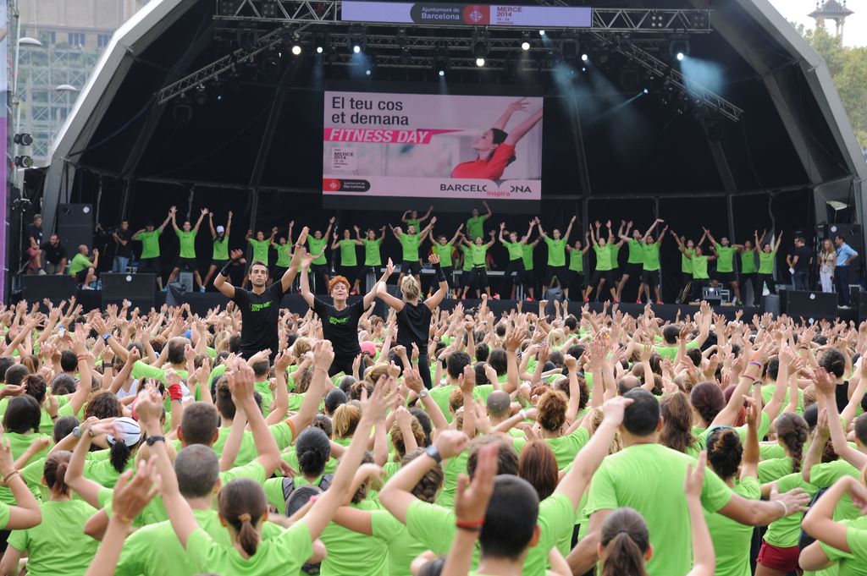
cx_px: 434
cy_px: 288
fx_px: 2888
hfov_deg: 17.1
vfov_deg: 11.4
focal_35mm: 120
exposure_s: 1/125
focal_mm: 120
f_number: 8
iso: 200
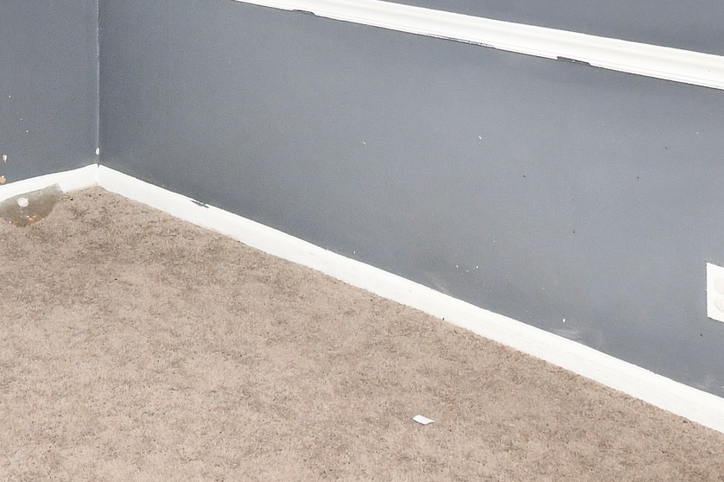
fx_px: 1106
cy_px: -175
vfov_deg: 21.7
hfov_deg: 33.1
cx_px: -5
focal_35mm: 55
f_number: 5.6
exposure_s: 1/60
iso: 400
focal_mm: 10
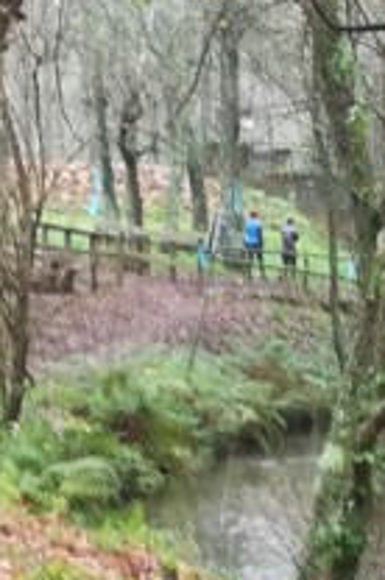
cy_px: 588
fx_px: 2012
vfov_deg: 16.1
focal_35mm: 125
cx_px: 689
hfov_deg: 10.3
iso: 100
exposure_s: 1/33.3
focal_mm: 3.83
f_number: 2.2
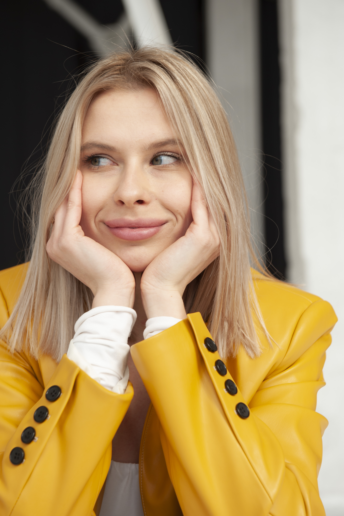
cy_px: 258
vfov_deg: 28.9
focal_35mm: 70
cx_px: 172
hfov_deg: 19.4
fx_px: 1005
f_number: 5
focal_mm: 70
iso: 200
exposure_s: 1/200
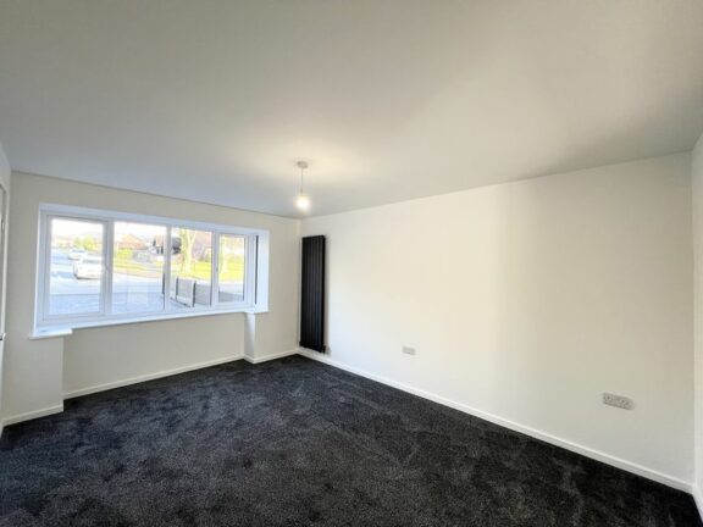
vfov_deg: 89.9
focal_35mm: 13
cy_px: 264
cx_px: 352
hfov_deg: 106.2
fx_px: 264
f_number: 1.8
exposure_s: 1/99
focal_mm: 1.57
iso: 80
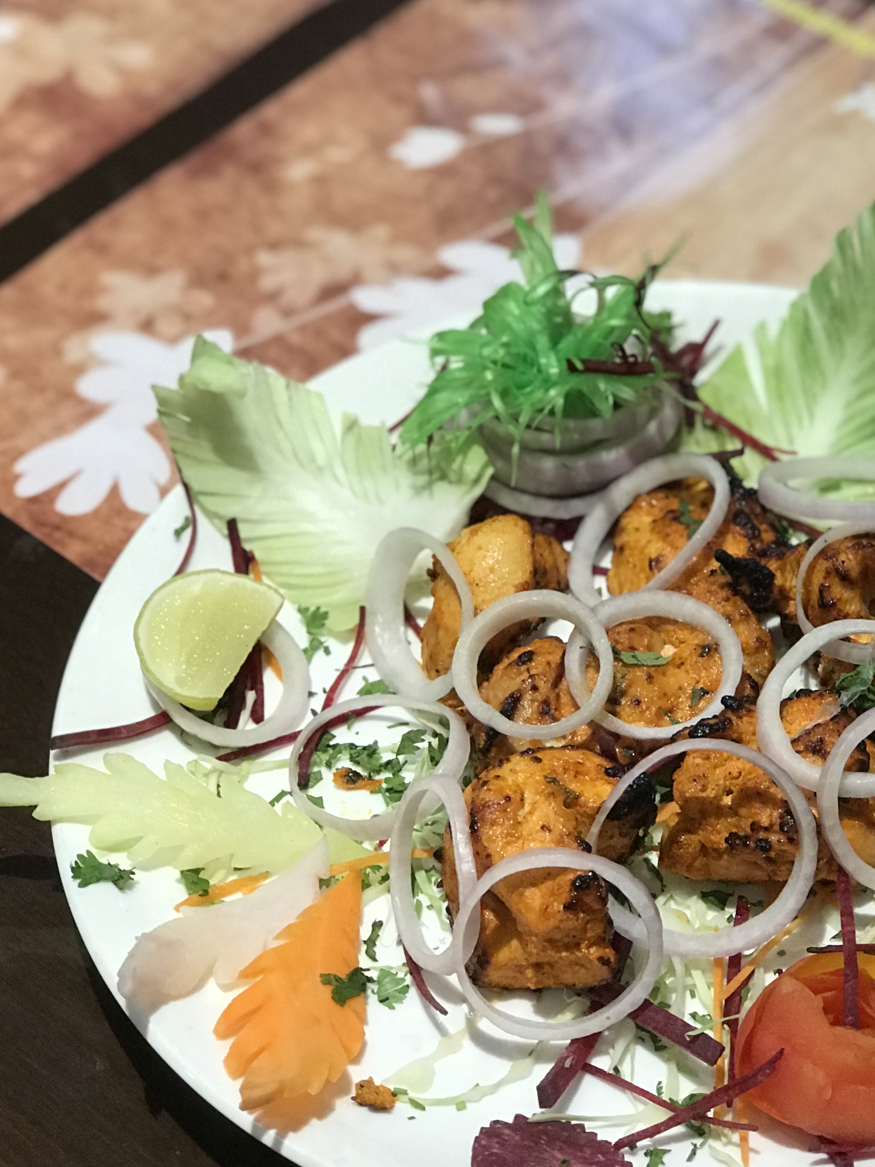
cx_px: 632
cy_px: 503
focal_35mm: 87
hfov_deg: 16.9
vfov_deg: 22.5
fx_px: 2933
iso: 160
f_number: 2.8
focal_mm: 6.6
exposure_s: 1/50
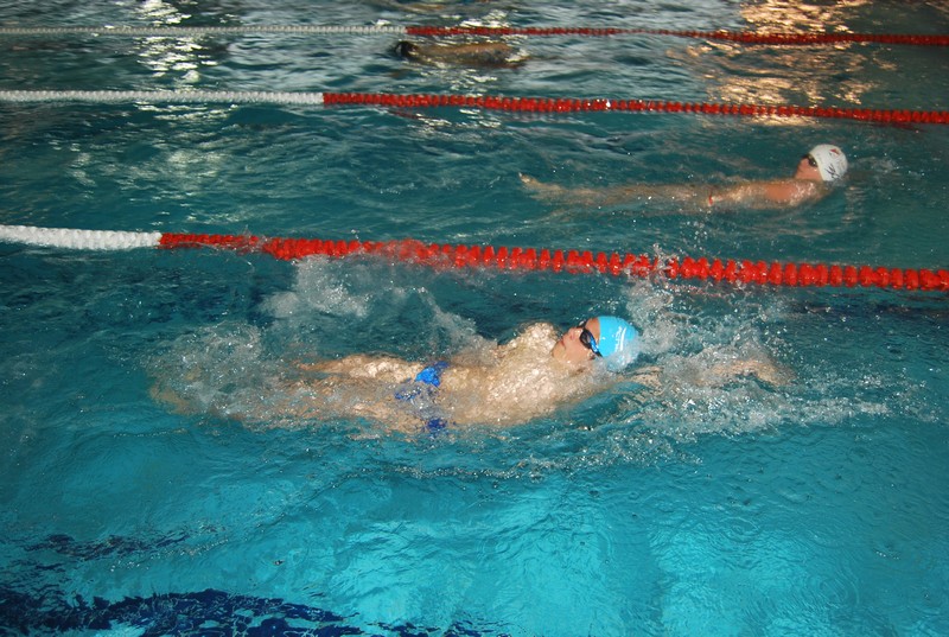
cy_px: 318
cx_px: 474
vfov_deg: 43.8
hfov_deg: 61.8
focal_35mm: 30
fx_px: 792
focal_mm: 20
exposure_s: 1/60
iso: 200
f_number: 3.8
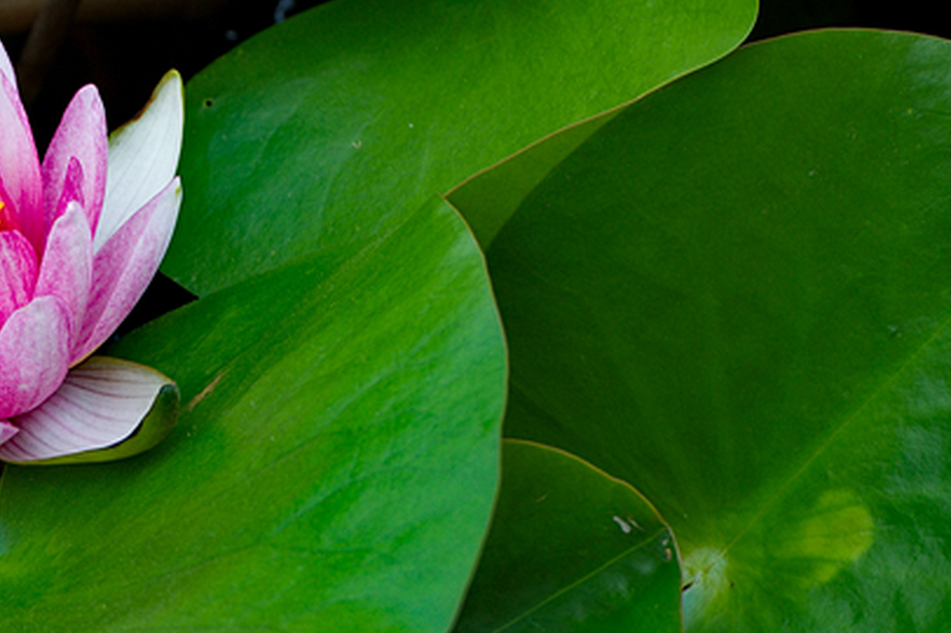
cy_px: 26
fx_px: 13831
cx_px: -234
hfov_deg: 3.9
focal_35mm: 524
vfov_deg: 2.6
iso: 200
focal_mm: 200
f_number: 8
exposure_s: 1/100
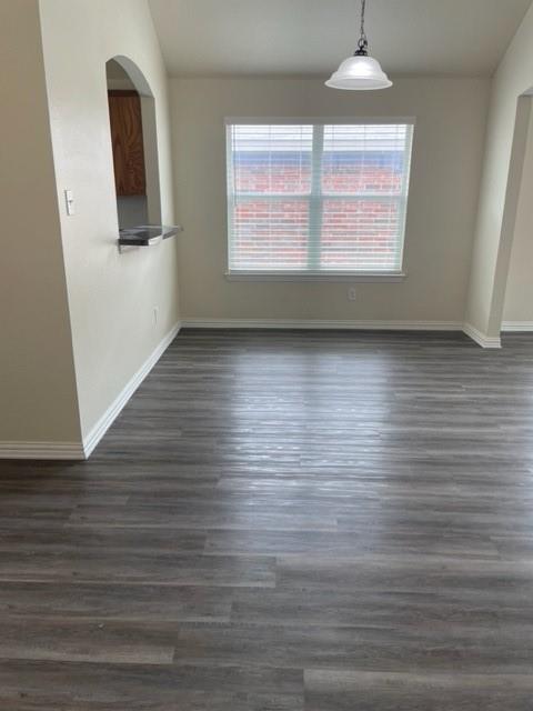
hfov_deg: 53.1
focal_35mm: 26
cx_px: 266
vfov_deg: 67.3
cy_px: 356
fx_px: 534
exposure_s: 1/120
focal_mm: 4.2
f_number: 1.6
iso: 64
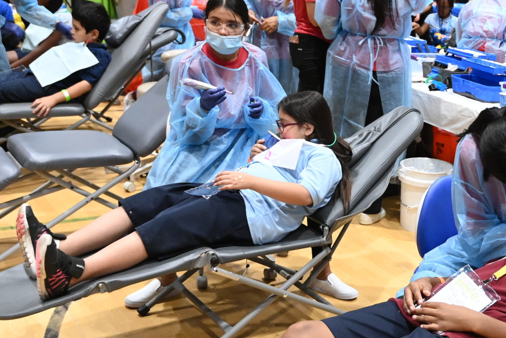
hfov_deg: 34.8
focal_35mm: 54
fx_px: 759
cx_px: 455
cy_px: 268
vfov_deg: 24.7
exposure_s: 1/500
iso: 6400
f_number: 4
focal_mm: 26
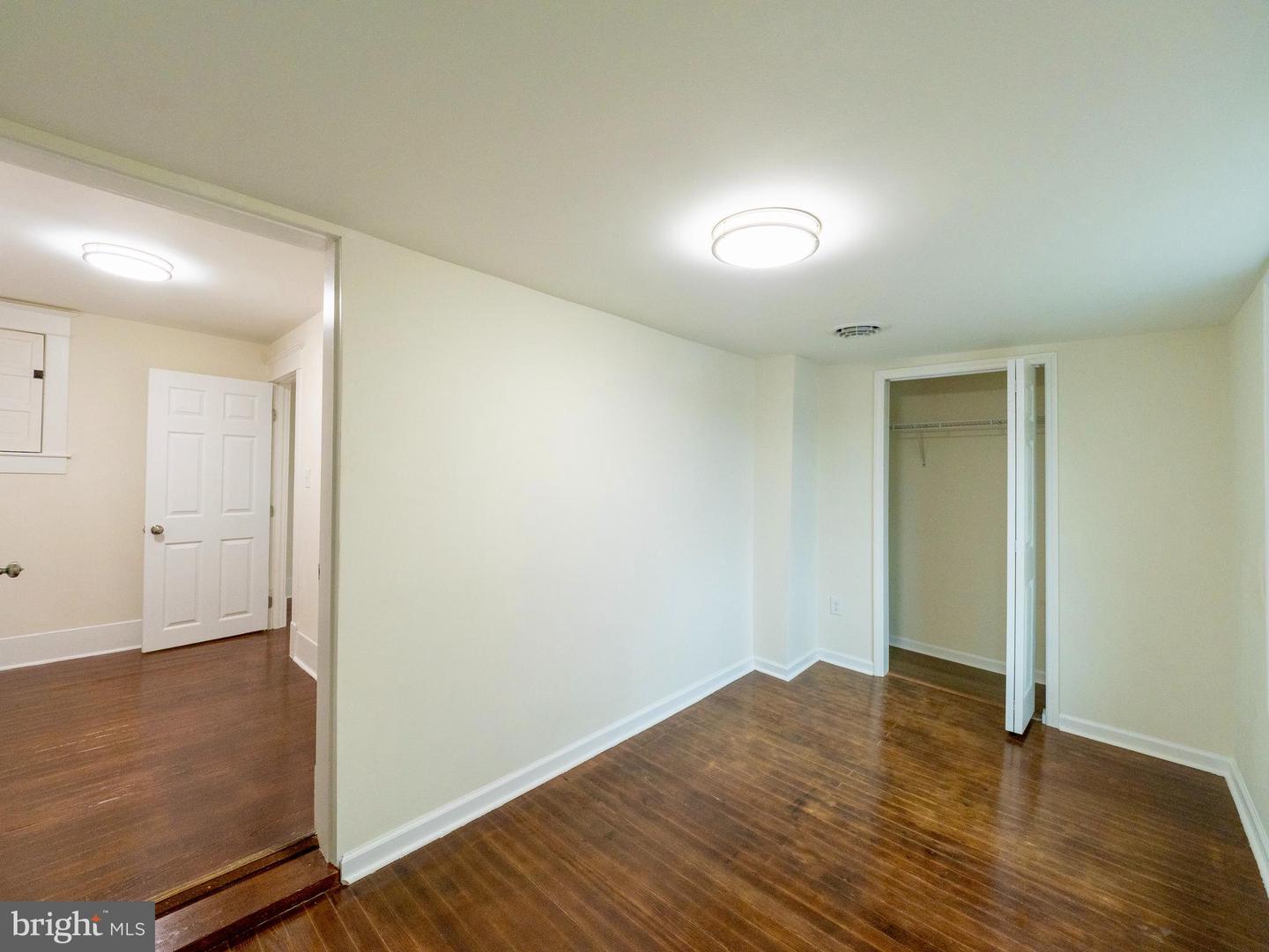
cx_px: 634
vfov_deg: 85.7
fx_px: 513
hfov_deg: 102.0
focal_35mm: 14
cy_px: 476
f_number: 5
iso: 400
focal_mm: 7
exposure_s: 1/60
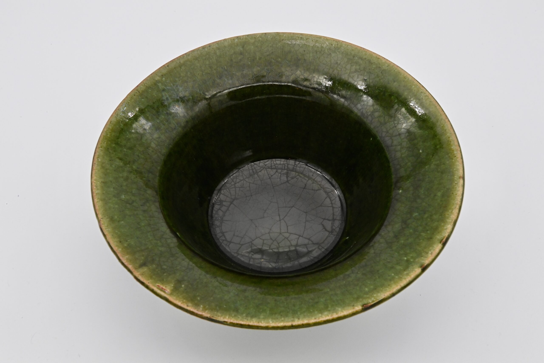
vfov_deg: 31.9
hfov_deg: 46.4
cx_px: 272
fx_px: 635
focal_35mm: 42
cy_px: 182
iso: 3200
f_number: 22
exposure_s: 1/200
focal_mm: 42
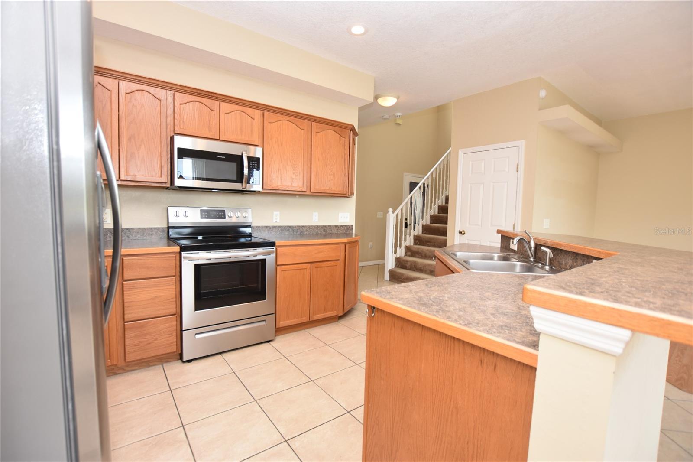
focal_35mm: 15
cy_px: 231
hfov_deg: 100.4
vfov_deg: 77.3
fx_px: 289
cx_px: 346
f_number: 4
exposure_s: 1/60
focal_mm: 10
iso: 200
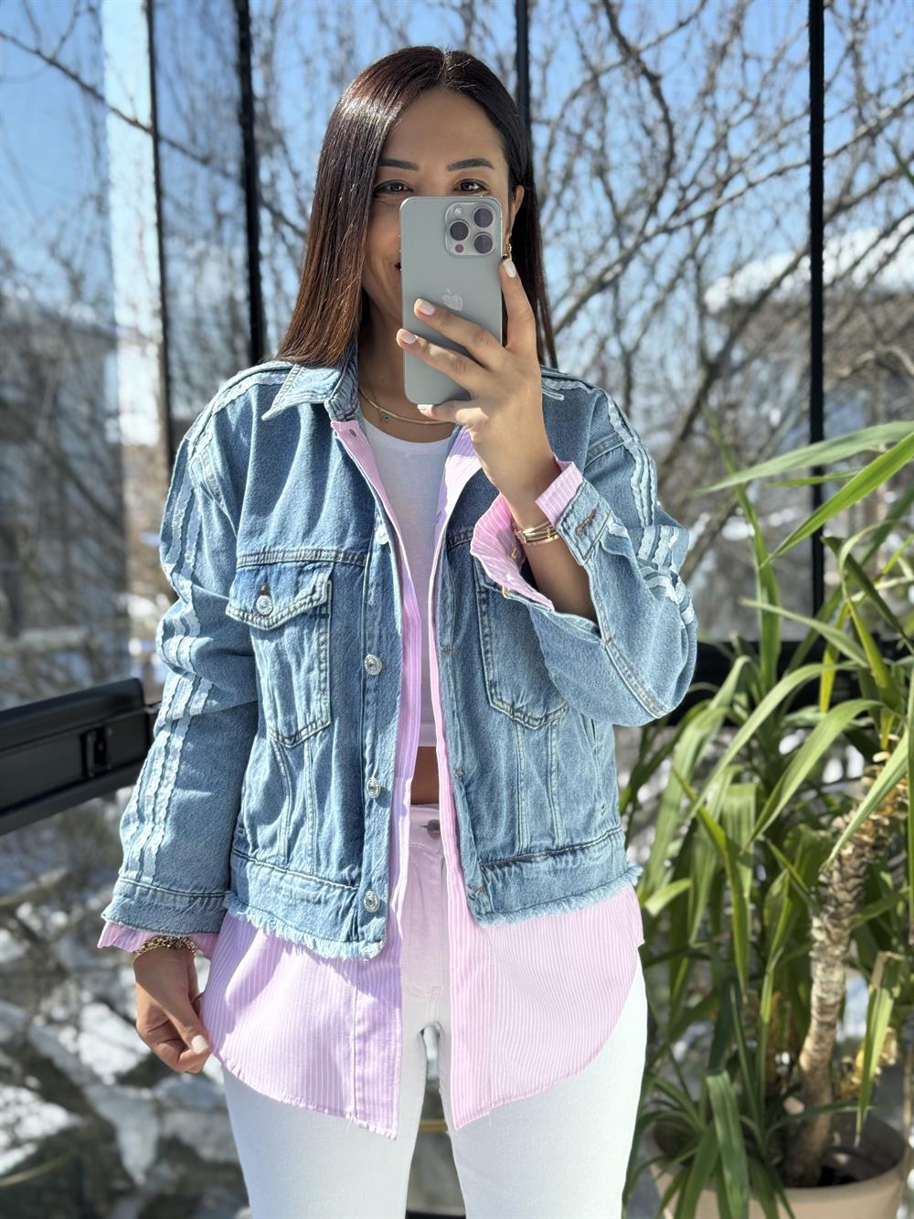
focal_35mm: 48
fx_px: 1690
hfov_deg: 30.3
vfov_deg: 39.7
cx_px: 457
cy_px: 610
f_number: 1.78
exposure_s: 1/939
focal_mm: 6.76
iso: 64
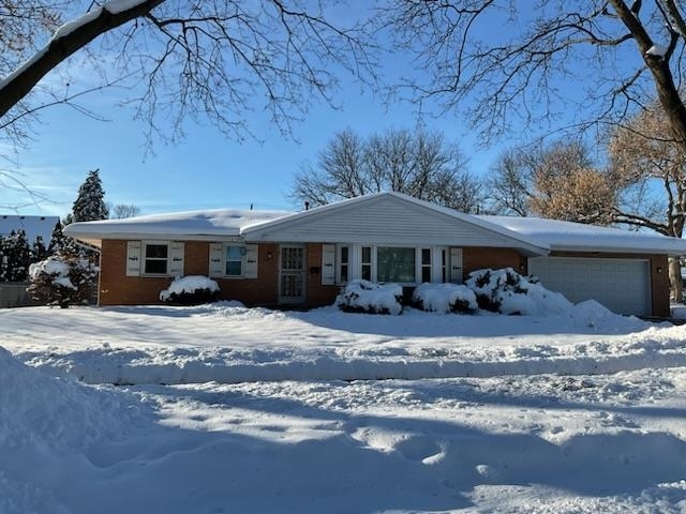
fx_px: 575
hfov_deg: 61.7
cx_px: 343
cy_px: 257
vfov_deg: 48.2
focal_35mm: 29
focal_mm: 3
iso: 16
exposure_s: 1/2141
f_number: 1.8
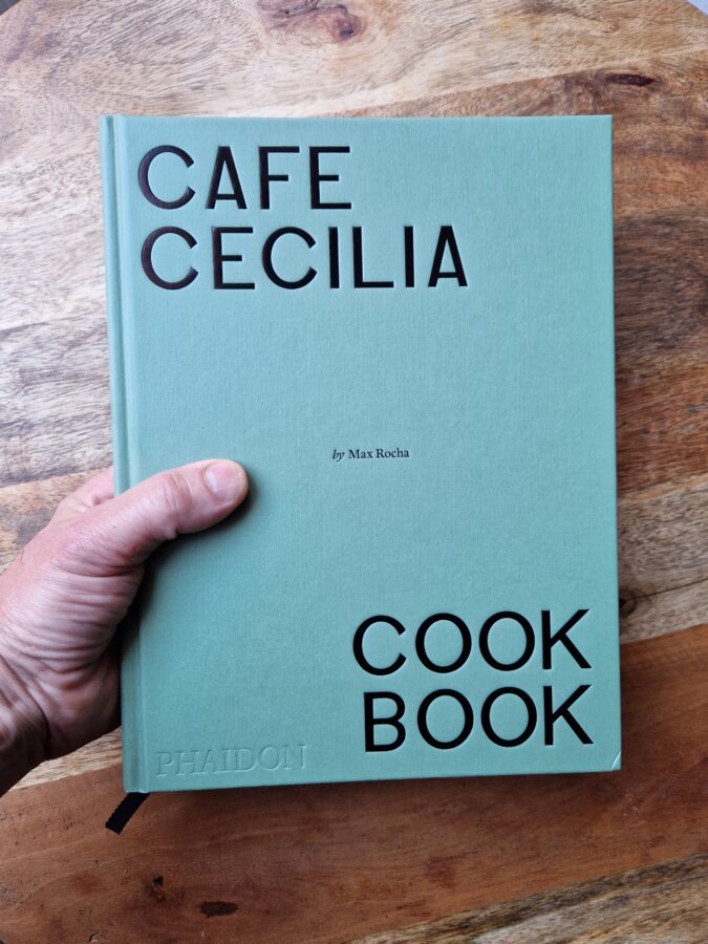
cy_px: 472
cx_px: 354
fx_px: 627
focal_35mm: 23
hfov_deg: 58.9
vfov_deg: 73.9
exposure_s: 1/100
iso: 160
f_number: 1.8
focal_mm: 5.4
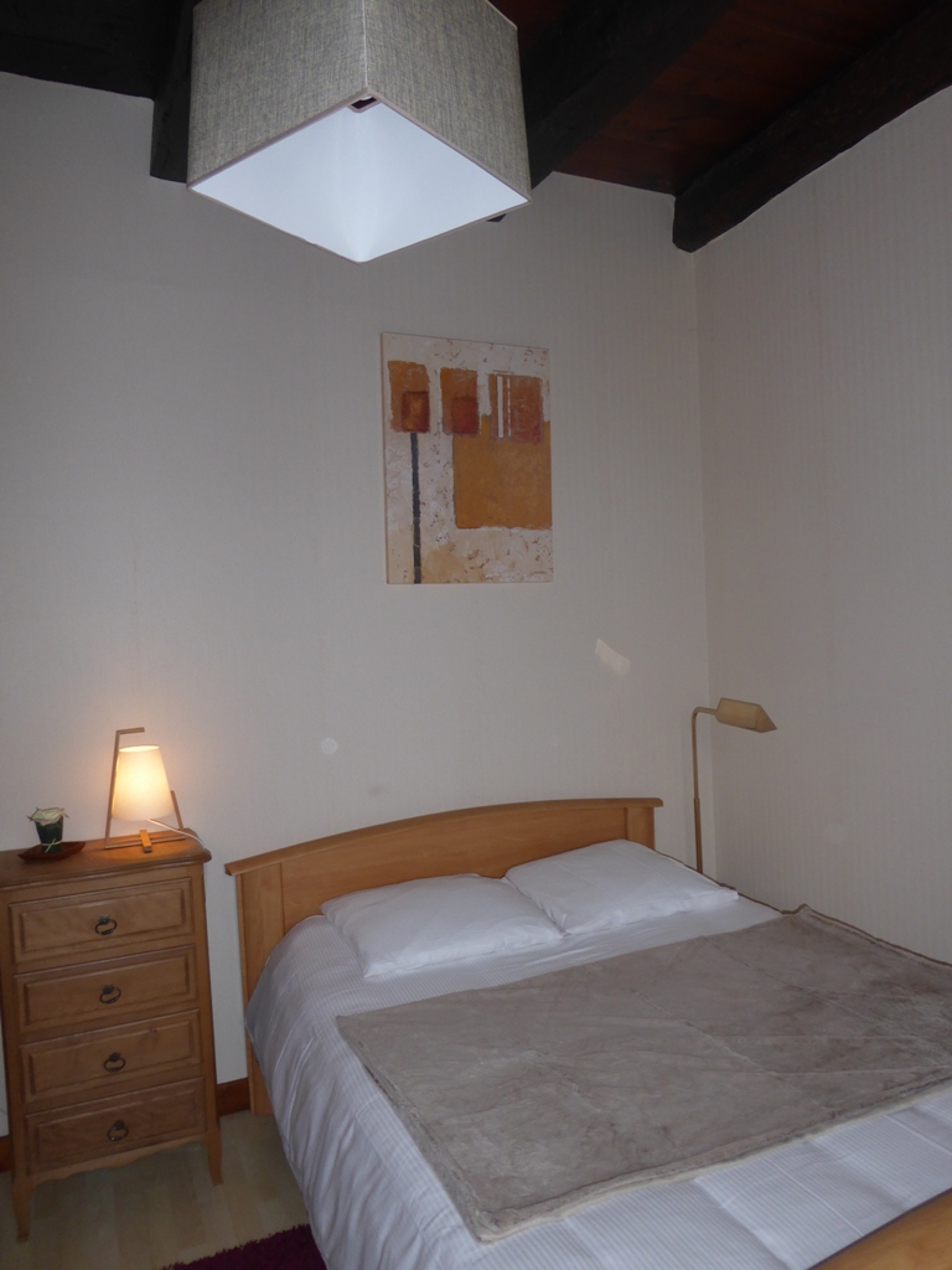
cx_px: 476
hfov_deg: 56.8
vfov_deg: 71.6
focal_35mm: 24
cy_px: 635
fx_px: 880
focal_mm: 4.3
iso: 125
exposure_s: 1/60
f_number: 3.3
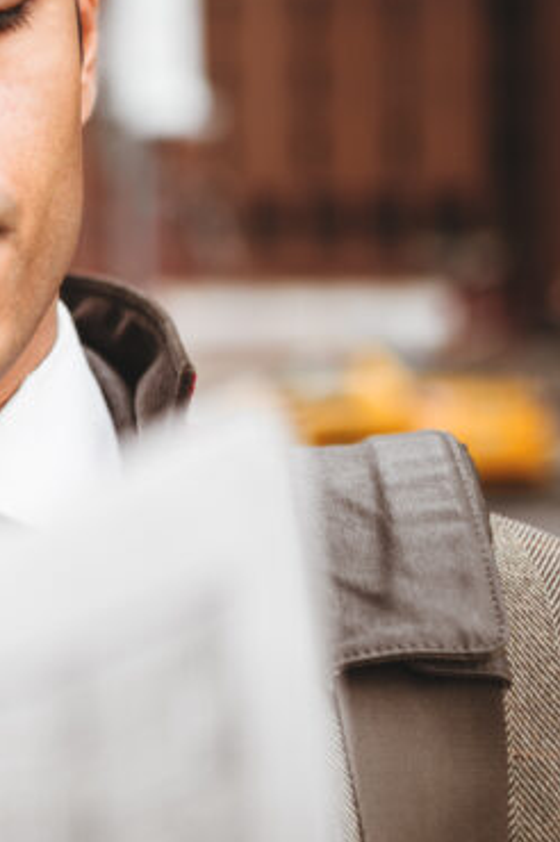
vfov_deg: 21.0
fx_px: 2267
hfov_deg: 12.8
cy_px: 347
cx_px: -439
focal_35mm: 97
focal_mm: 35
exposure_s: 1/400
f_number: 1.4
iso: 160
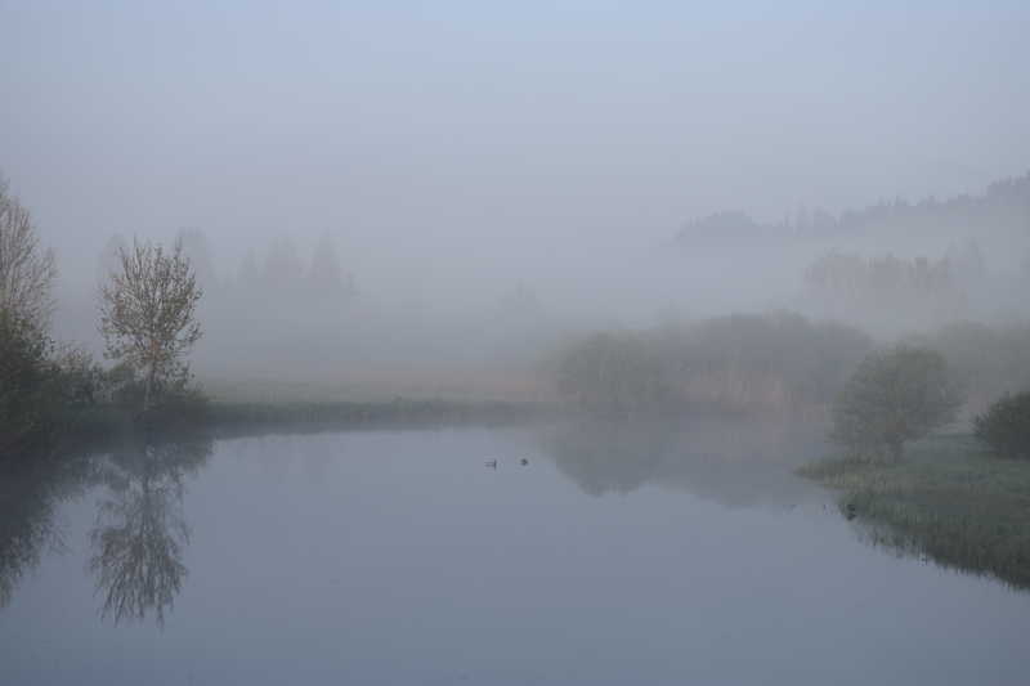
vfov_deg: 16.3
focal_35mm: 84
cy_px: 343
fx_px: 2403
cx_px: 515
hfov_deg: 24.2
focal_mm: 56
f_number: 8
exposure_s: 1/250
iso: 200
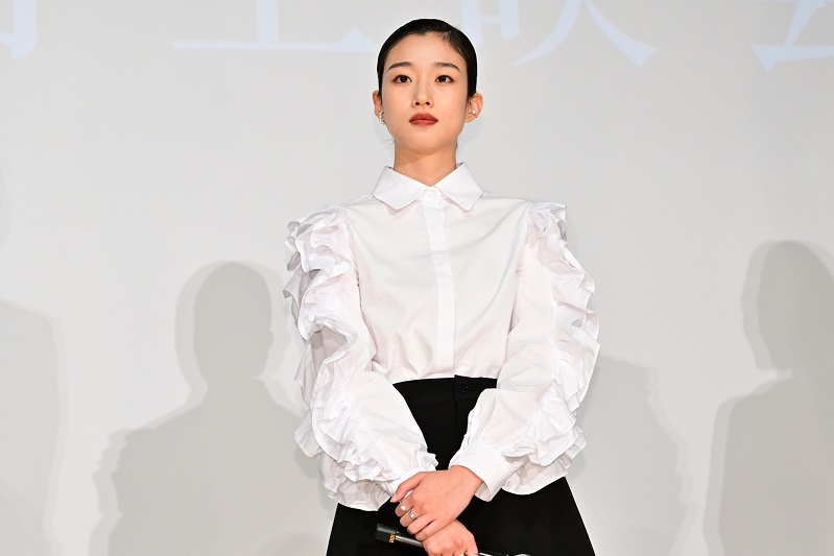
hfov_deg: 18.3
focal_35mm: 112
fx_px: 2595
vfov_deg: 12.2
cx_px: 417
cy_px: 278
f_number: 6
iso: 2500
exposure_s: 1/200
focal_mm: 75
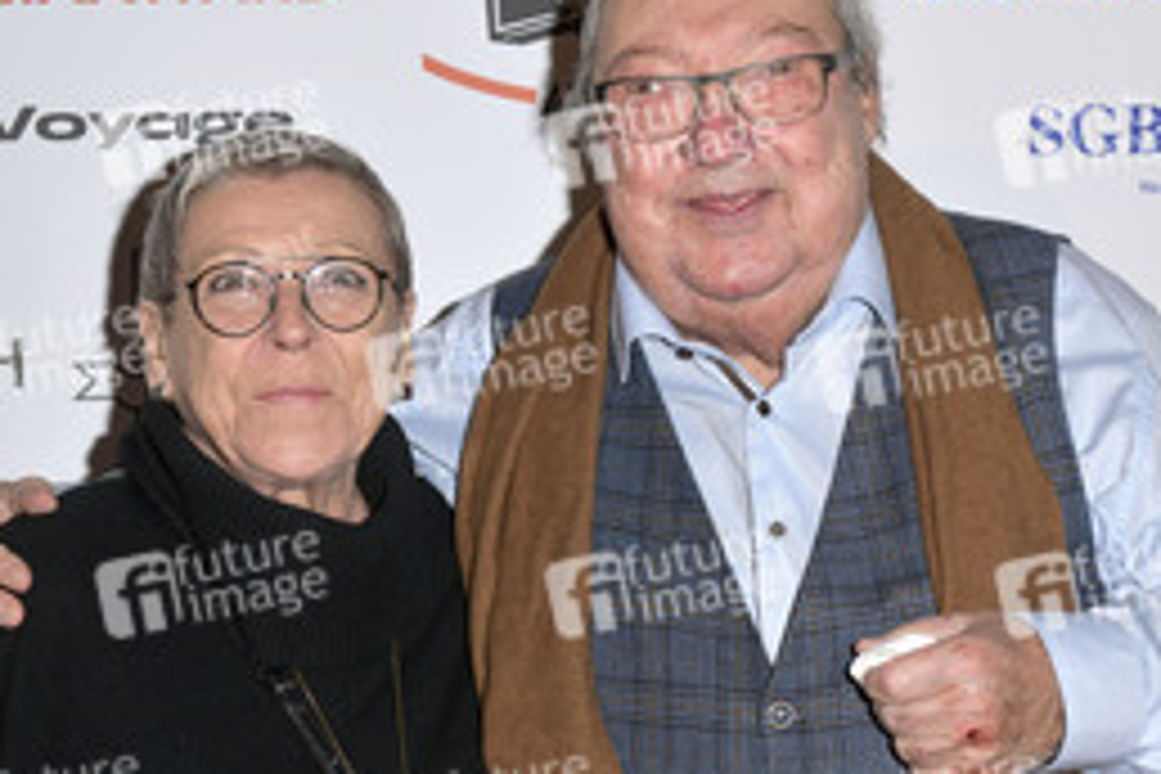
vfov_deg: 15.0
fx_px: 2935
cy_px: 472
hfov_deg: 22.4
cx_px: 542
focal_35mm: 91
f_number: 5
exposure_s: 1/160
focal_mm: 52
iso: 125
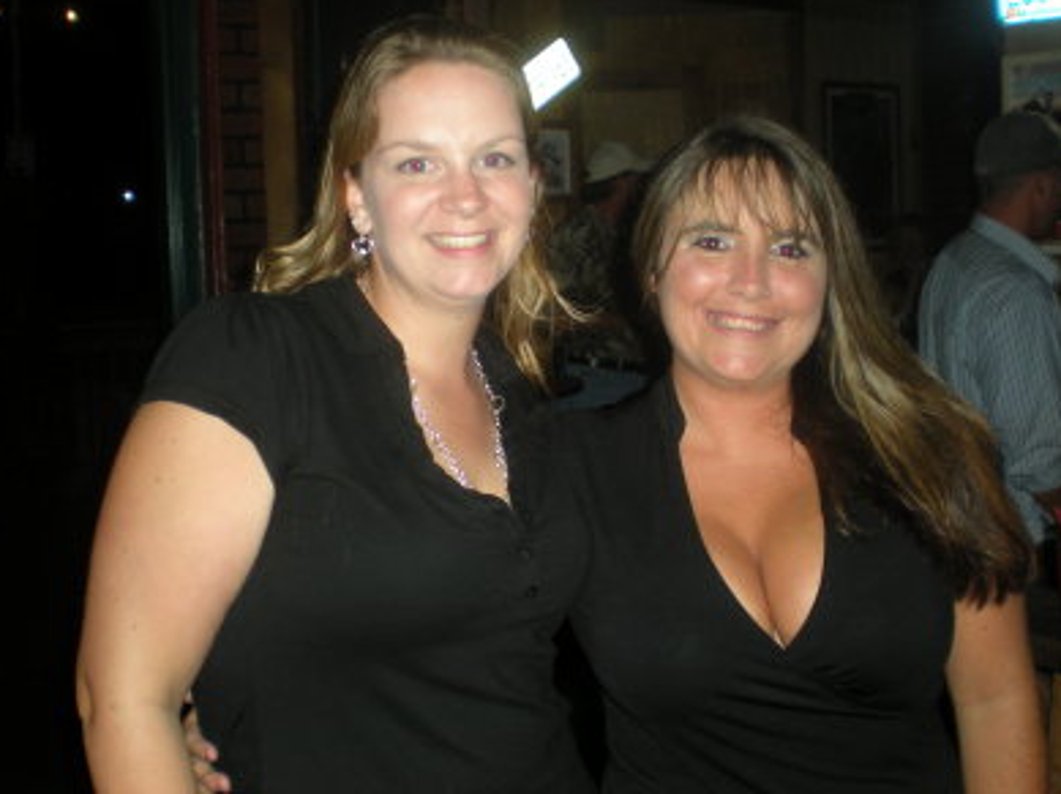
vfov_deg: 32.8
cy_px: 337
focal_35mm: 44
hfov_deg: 43.0
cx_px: 532
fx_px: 1347
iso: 126
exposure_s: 1/60
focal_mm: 6.3
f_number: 3.1
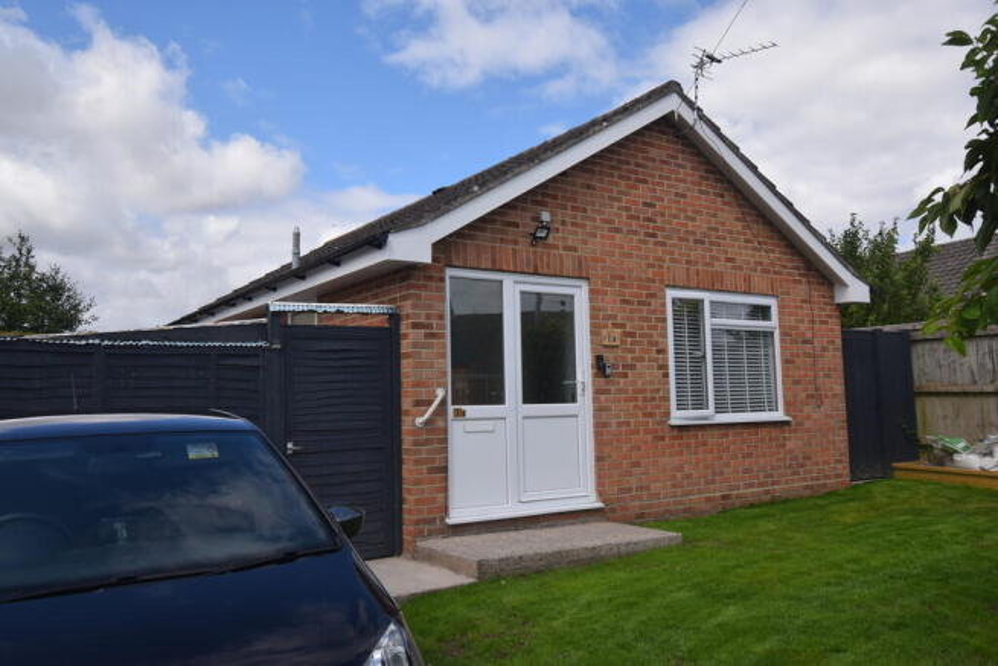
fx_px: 832
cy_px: 333
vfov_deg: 43.6
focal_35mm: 30
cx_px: 499
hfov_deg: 61.9
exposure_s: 1/400
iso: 200
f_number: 9
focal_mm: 20
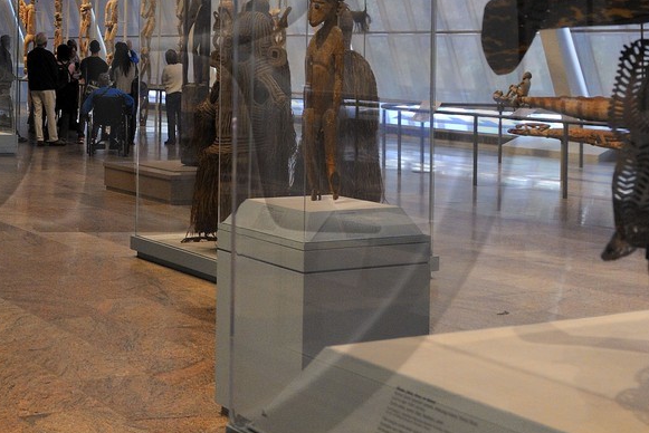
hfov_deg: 29.2
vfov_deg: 20.3
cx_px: 58
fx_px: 1190
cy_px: 51
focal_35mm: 66
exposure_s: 1/40
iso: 1600
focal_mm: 24
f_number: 5
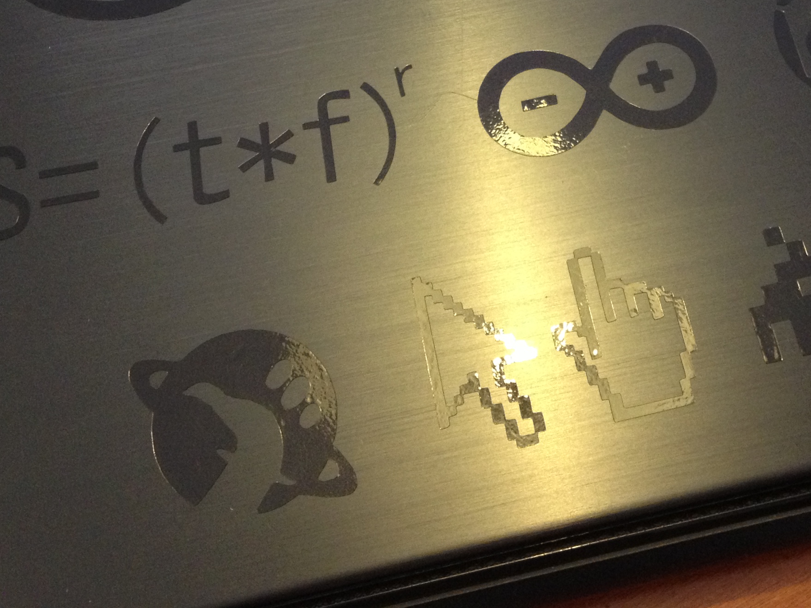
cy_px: 46
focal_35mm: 65
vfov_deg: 22.0
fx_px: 1523
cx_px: 546
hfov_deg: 29.6
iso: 200
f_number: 2.4
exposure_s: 1/20
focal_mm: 4.28
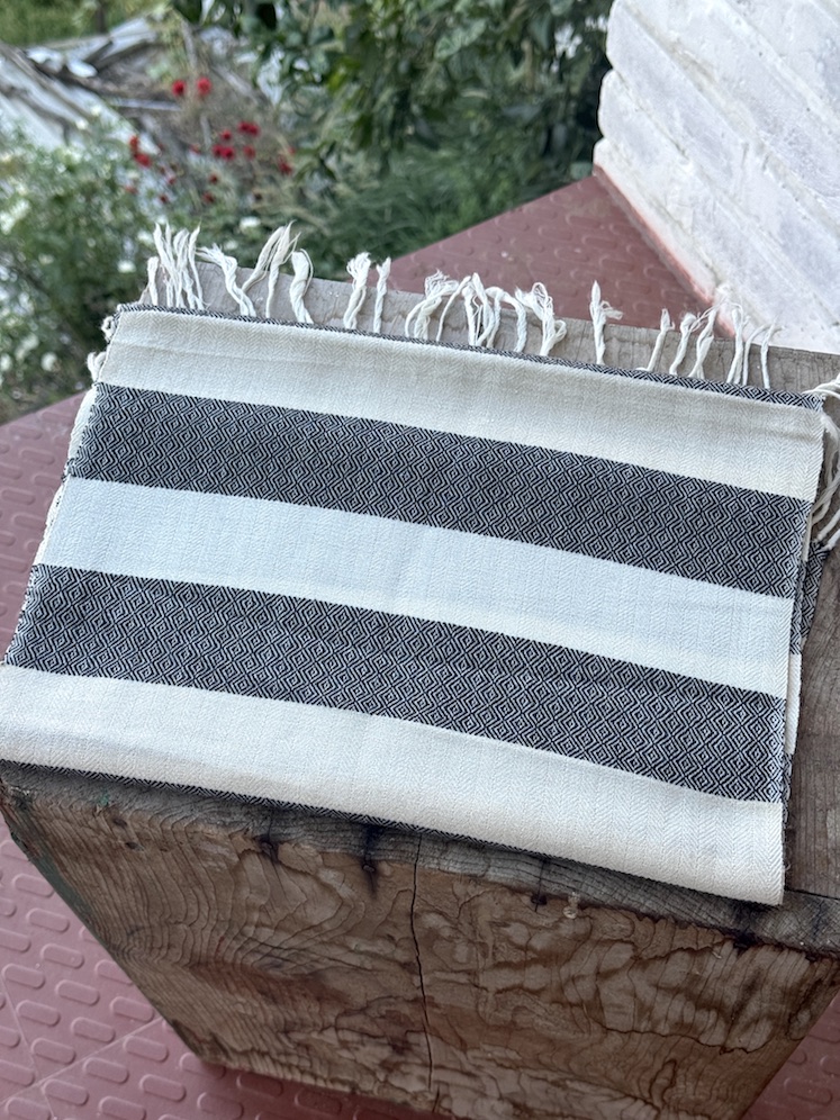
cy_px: 560
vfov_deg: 39.7
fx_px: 1553
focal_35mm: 48
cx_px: 420
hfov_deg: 30.3
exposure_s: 1/331
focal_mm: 6.76
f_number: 1.78
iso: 64
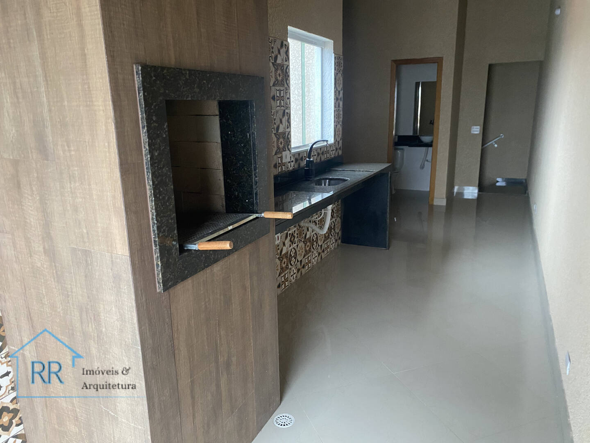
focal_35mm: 26
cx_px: 295
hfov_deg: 67.3
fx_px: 443
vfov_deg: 53.1
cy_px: 222
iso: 500
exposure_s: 1/54
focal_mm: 4.25
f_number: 1.8
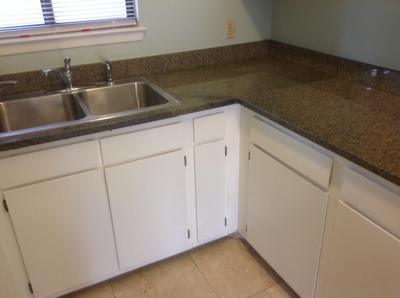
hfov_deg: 52.7
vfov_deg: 40.6
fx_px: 404
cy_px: 149
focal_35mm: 35
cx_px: 200
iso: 64
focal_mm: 4.28
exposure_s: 1/15
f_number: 2.4
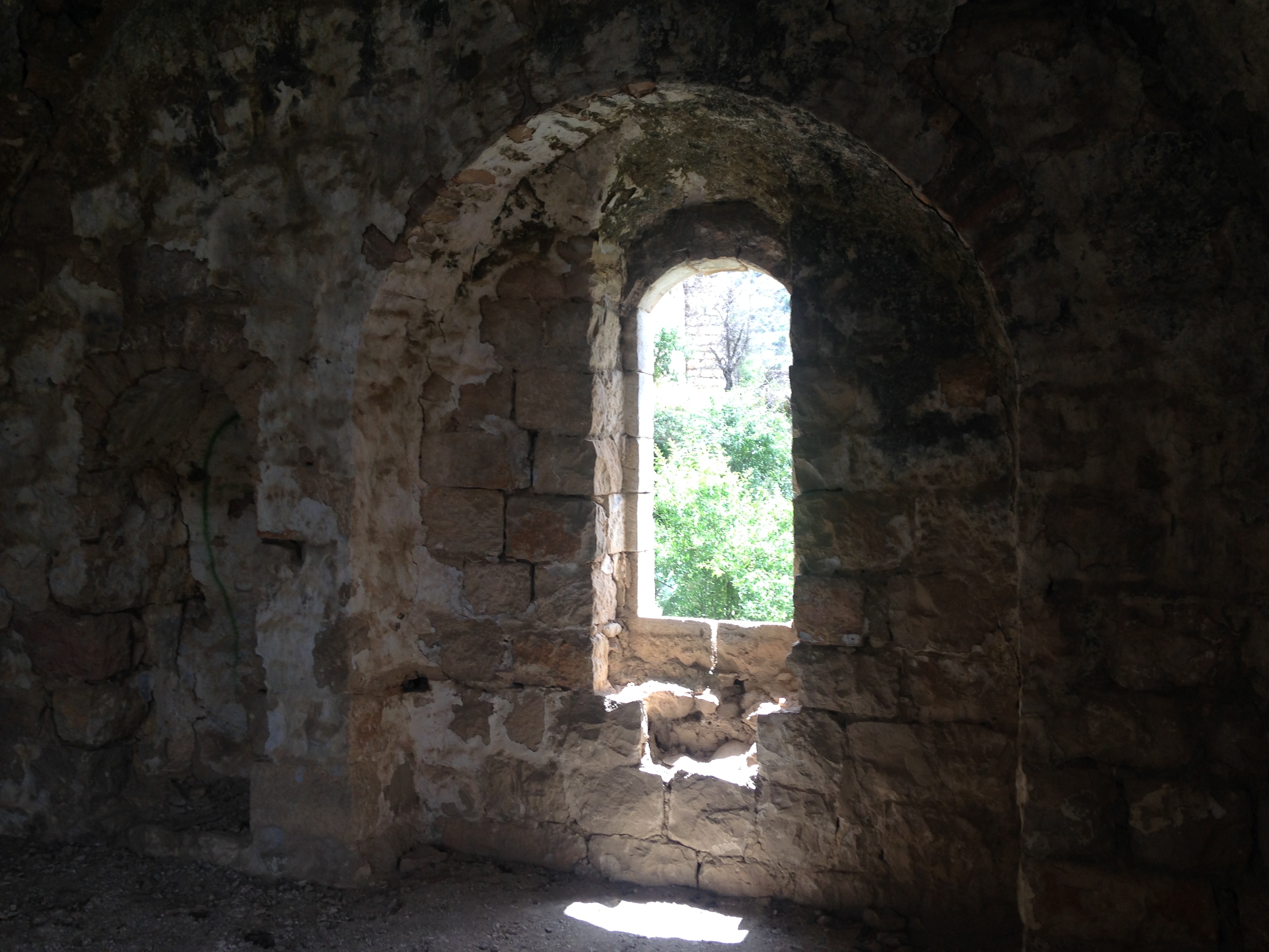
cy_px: 476
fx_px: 1210
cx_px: 634
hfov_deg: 55.4
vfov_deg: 42.9
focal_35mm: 33
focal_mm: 4.12
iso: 50
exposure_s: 1/173
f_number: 2.4
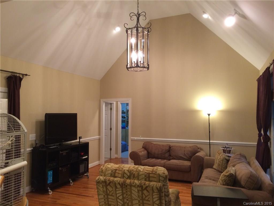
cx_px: 137
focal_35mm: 29
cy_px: 103
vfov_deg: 48.2
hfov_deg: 61.7
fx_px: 230
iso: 160
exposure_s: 1/30
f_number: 2.2
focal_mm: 4.15
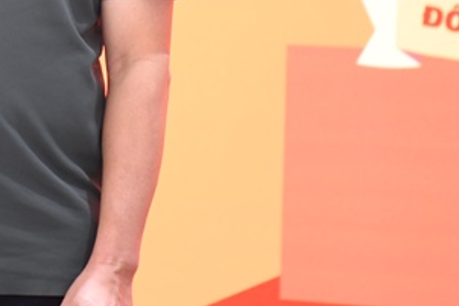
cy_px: -139
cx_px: -30
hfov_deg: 7.7
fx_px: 3402
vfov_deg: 5.1
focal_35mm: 267
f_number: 3.2
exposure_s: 1/125
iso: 1250
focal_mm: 70
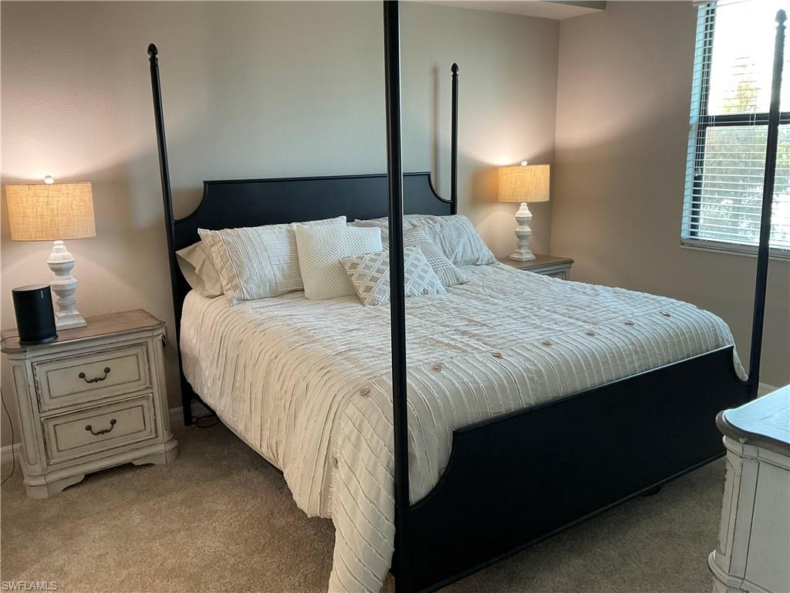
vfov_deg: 48.2
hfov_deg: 61.7
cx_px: 395
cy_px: 296
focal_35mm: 29
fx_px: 662
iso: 100
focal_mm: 3
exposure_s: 1/60
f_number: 1.8
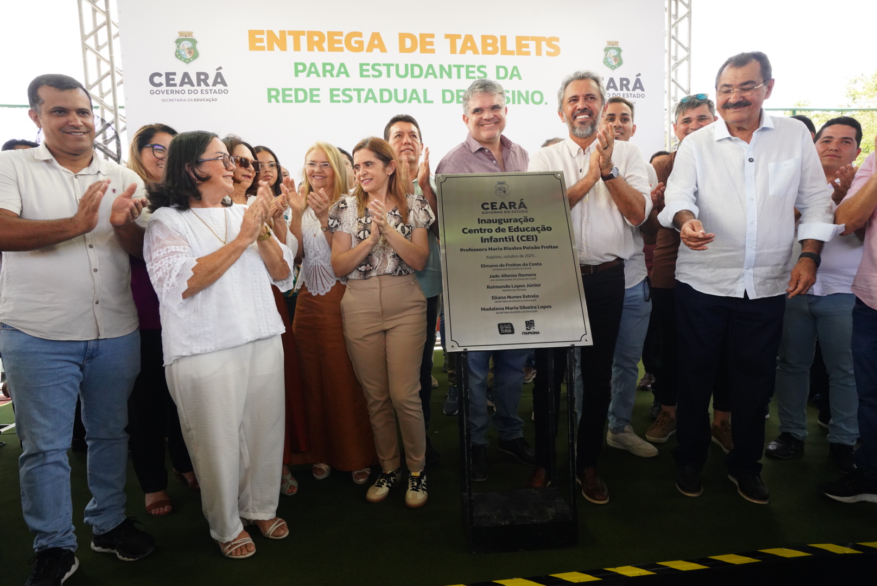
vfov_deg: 64.6
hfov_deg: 86.9
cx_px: 438
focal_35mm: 19
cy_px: 293
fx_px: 463
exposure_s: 1/250
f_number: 10
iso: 3200
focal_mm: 19
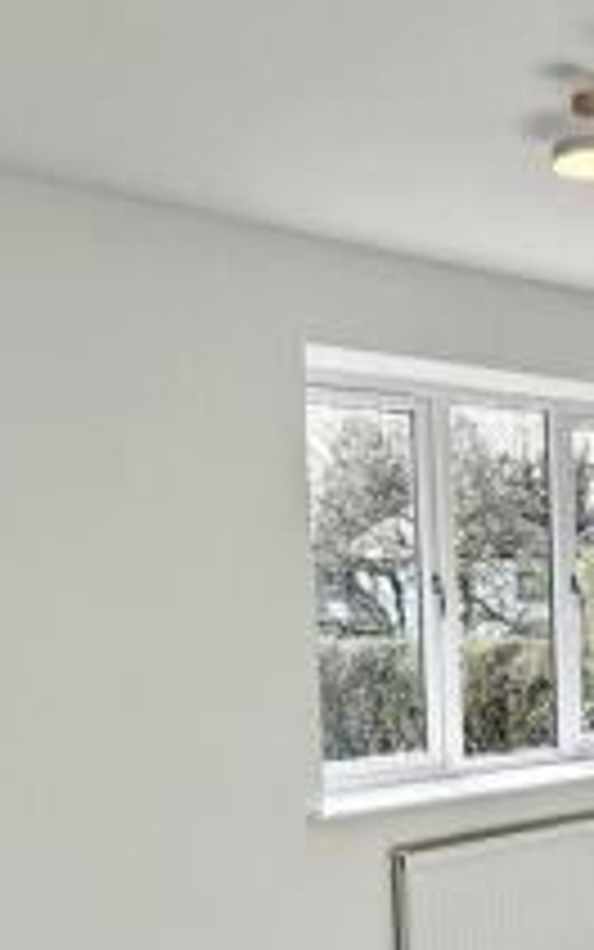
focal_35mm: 41
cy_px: 687
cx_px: 682
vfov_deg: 46.8
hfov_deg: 28.0
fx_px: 1061
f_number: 2.2
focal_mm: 2.22
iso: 50
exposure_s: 1/239
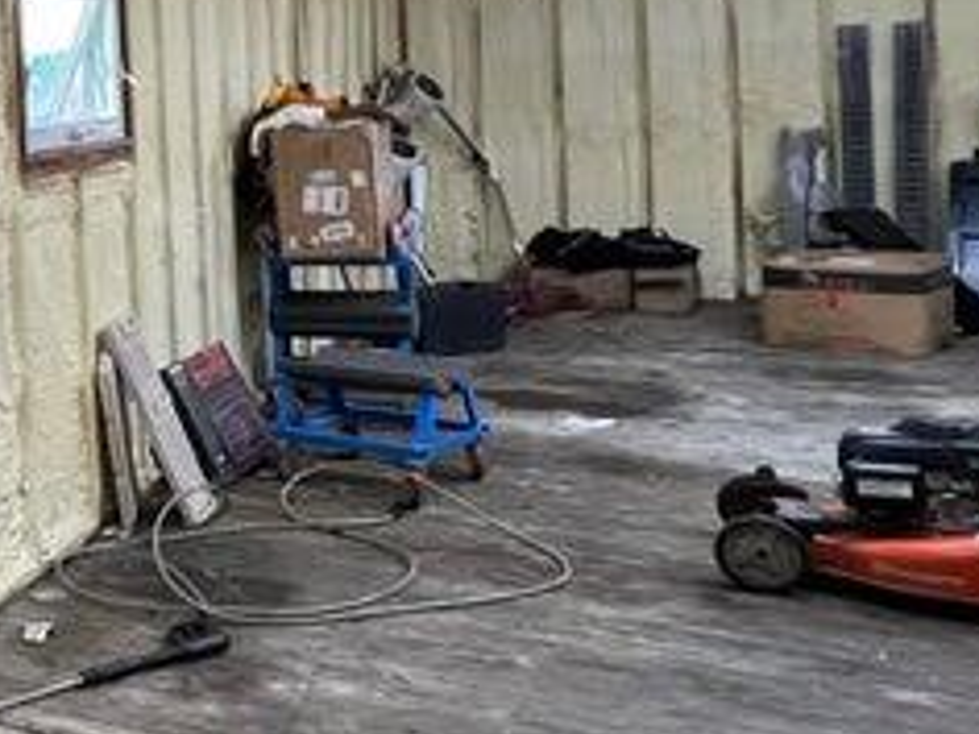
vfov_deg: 30.3
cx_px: -409
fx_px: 1329
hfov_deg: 29.1
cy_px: 170
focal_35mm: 47
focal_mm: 1.57
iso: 200
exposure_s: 1/120
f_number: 1.8
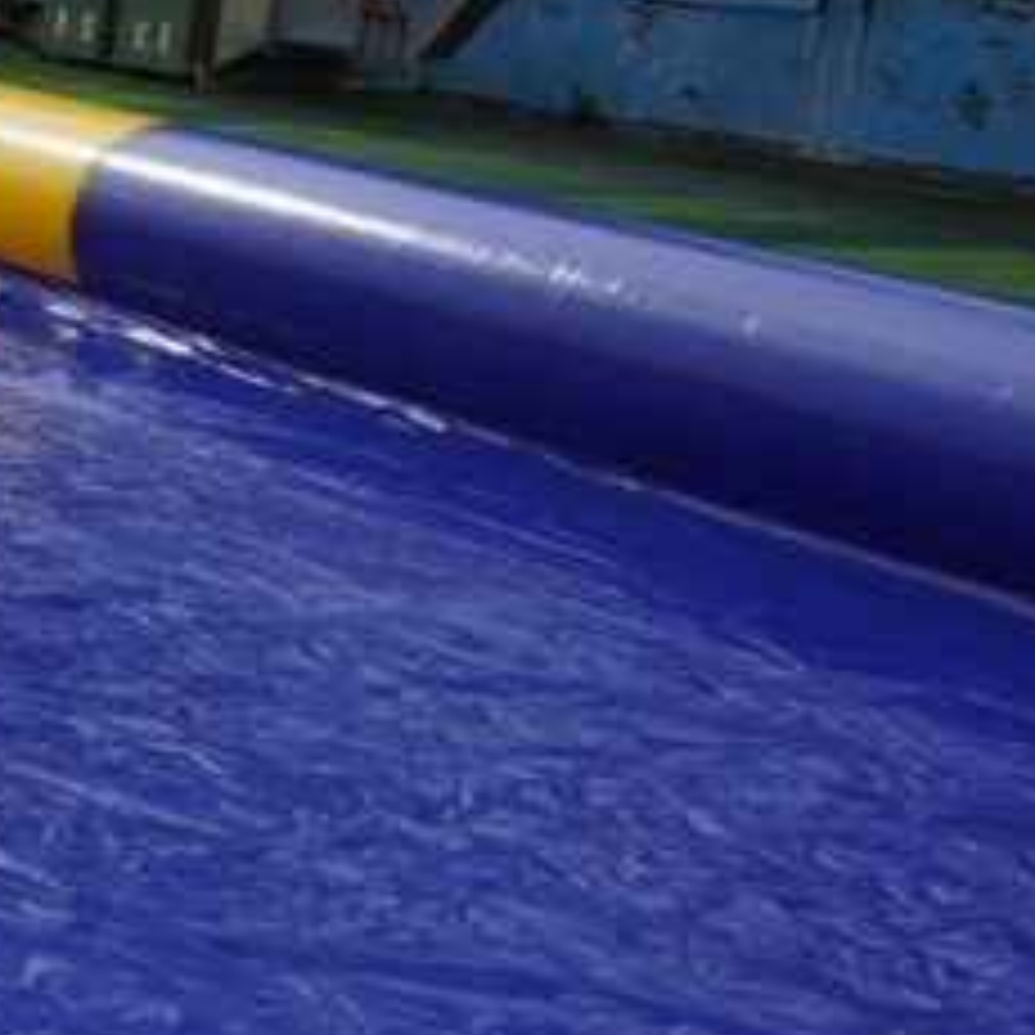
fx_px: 3078
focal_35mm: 91
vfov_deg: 19.0
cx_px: -1148
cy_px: 263
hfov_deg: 14.9
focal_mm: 16
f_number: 8
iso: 100
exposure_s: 1/320
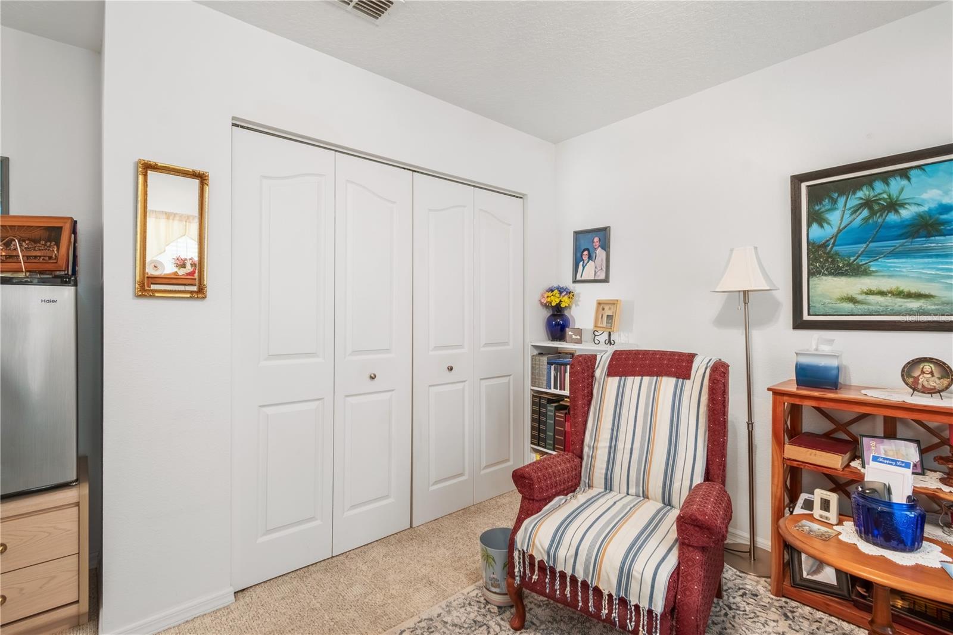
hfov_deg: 100.4
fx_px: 397
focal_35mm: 15
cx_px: 476
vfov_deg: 77.3
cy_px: 318
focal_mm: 10
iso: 250
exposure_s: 1.3
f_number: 9
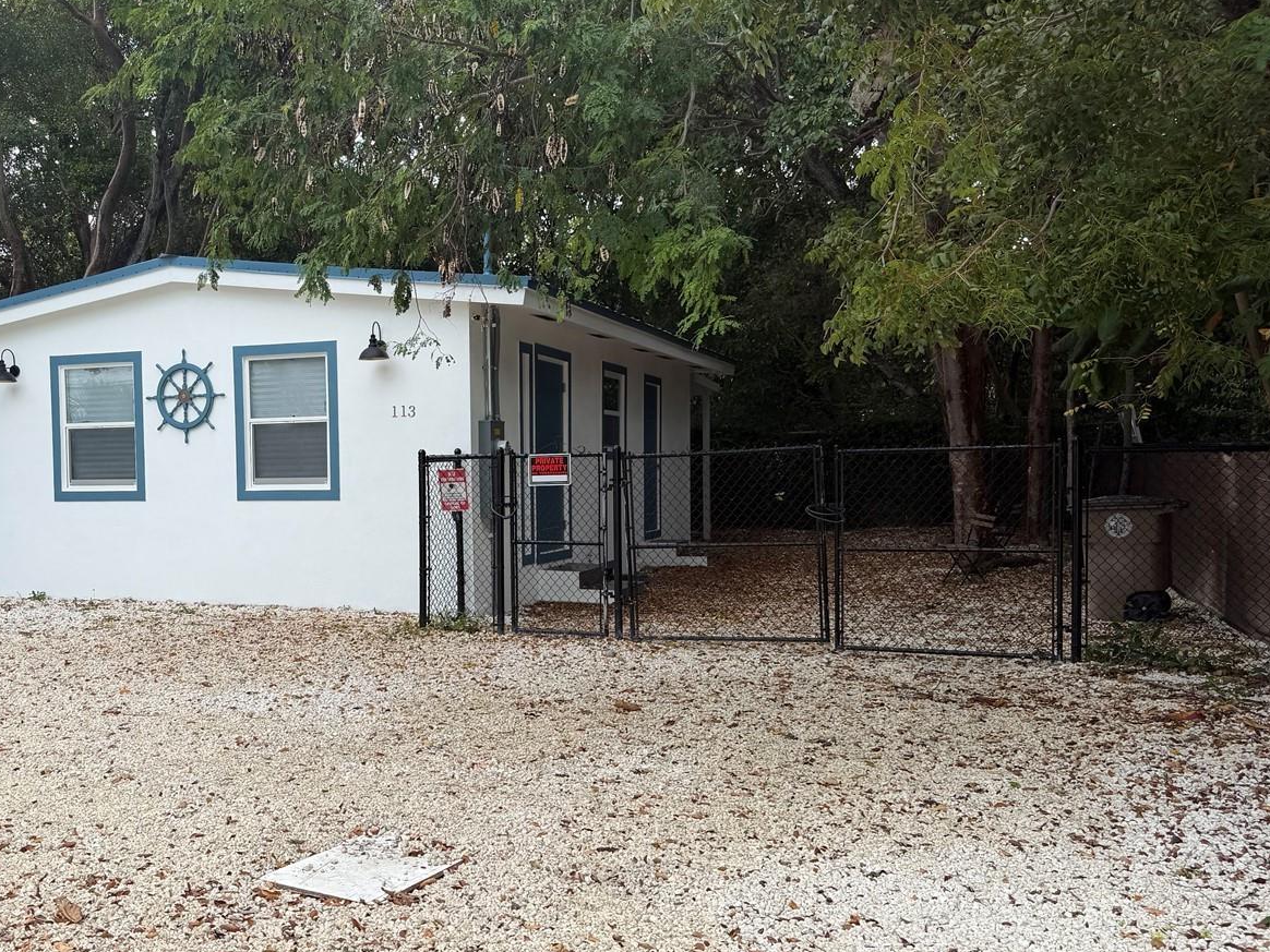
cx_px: 445
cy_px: 510
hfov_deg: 54.5
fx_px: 1211
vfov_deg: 42.9
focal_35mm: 33
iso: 80
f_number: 1.78
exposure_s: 1/1553
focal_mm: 6.76
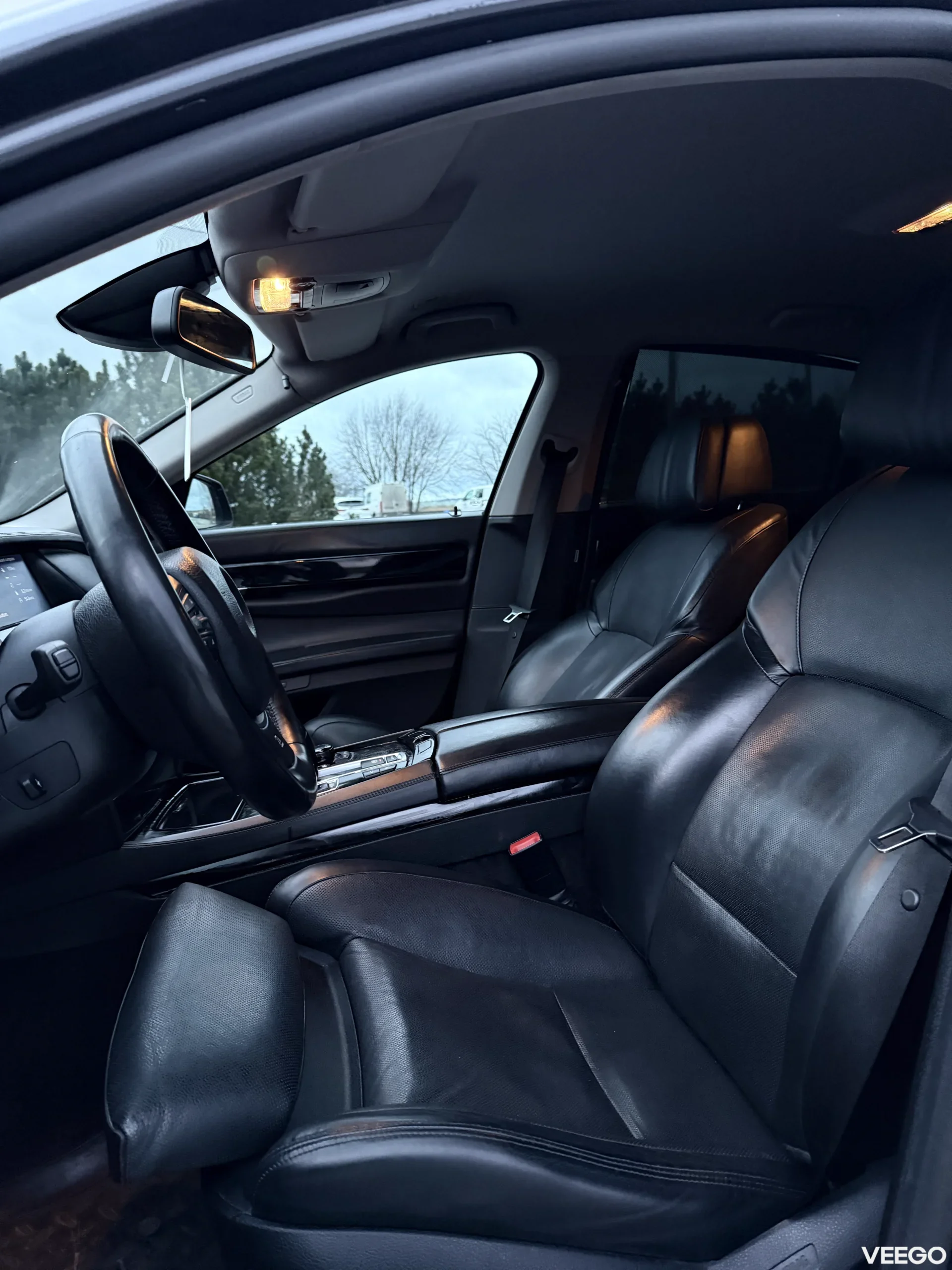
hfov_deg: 56.8
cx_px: 476
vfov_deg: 71.6
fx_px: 880
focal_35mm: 24
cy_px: 635
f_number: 1.78
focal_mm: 6.76
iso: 640
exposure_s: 1/60
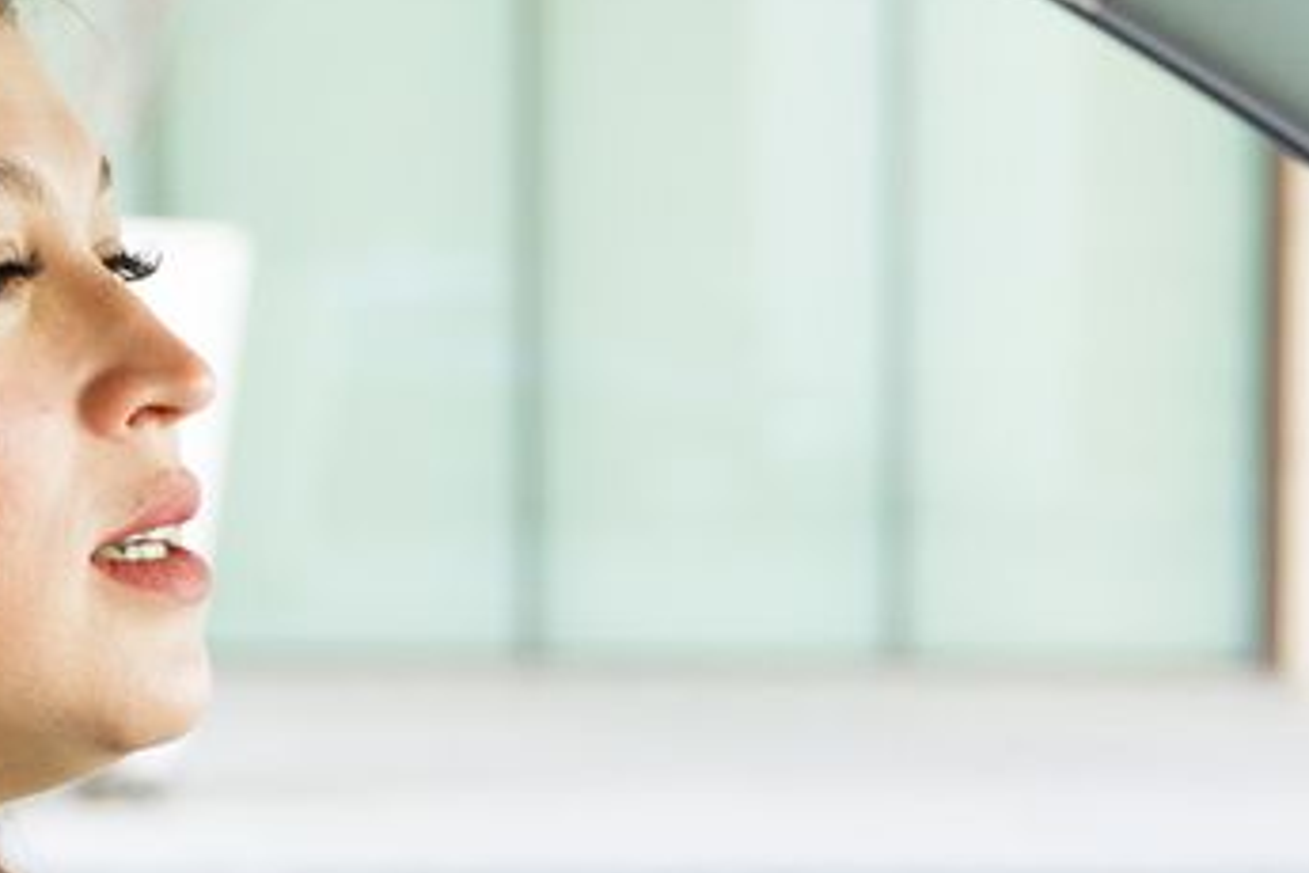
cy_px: 1135
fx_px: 4763
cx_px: 804
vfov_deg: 10.3
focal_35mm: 131
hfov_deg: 15.6
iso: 500
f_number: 2.8
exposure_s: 1/125
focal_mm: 36
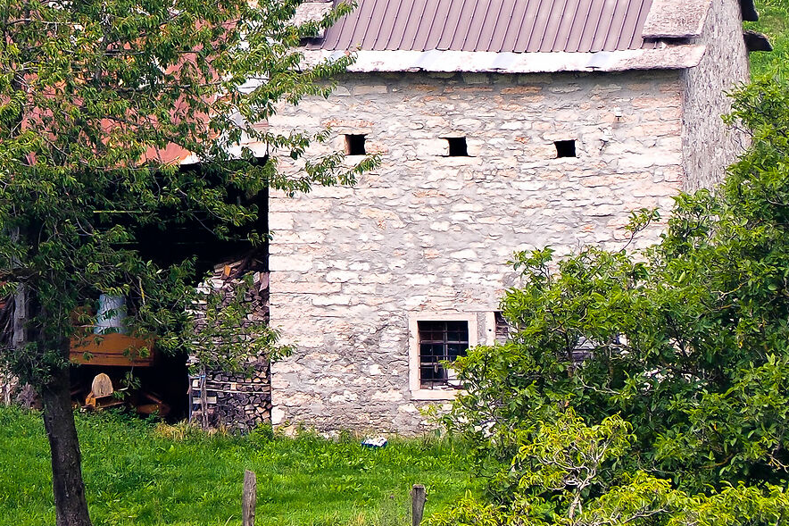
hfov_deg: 3.0
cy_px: 130
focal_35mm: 695
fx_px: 15228
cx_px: 28
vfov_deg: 2.0
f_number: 6.3
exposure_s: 1/160
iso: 100
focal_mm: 123
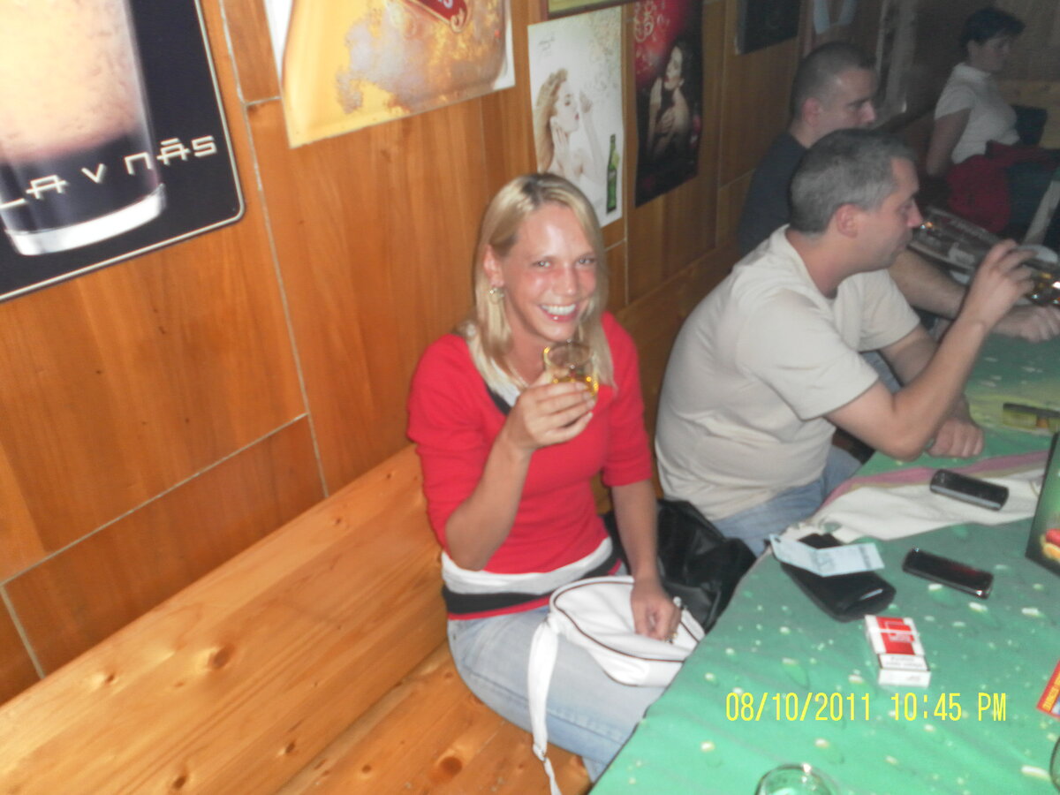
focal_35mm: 28
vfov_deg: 49.7
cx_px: 530
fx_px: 857
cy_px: 398
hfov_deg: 63.4
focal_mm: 4.9
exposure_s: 1/50
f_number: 3.2
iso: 200
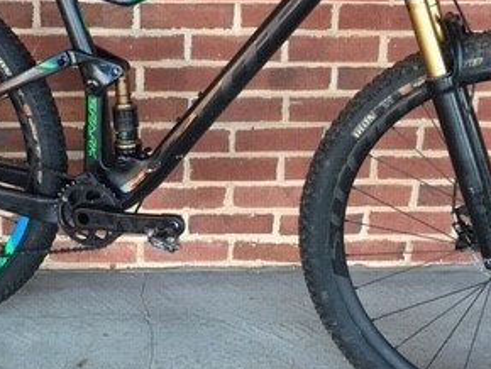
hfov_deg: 30.2
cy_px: 105
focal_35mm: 64
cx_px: 234
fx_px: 909
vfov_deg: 22.8
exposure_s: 1/30
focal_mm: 4.15
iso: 40
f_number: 2.2
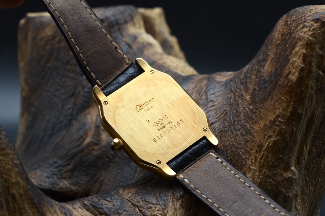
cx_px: 162
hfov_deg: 21.3
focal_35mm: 96
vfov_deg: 14.2
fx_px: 865
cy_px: 105
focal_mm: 60
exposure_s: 1/40
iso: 500
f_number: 10
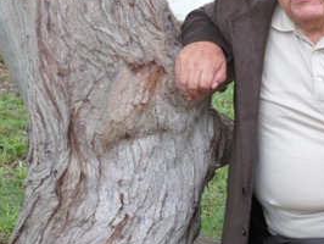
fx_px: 1293
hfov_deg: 14.2
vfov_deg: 10.7
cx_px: 272
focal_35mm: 138
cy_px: 51
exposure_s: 1/80
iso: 100
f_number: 4.8
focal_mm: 14.8
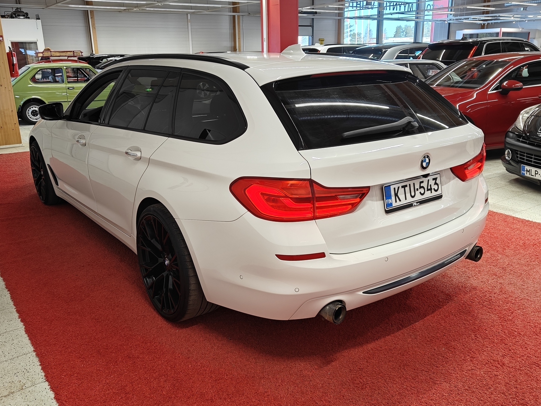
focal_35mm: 31
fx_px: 484
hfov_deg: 58.4
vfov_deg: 45.4
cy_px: 203
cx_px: 270
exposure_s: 1/96
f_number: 1.8
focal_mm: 5.59
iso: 64
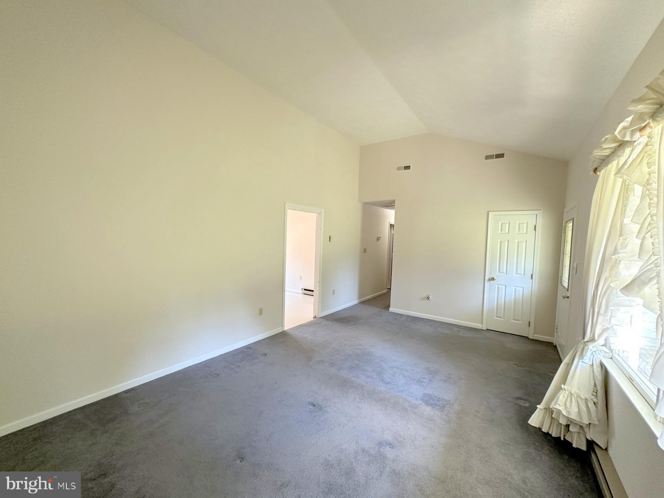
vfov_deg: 85.7
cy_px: 249
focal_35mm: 14
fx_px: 269
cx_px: 332
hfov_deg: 102.1
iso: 160
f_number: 2.2
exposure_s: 1/60
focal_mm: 2.22
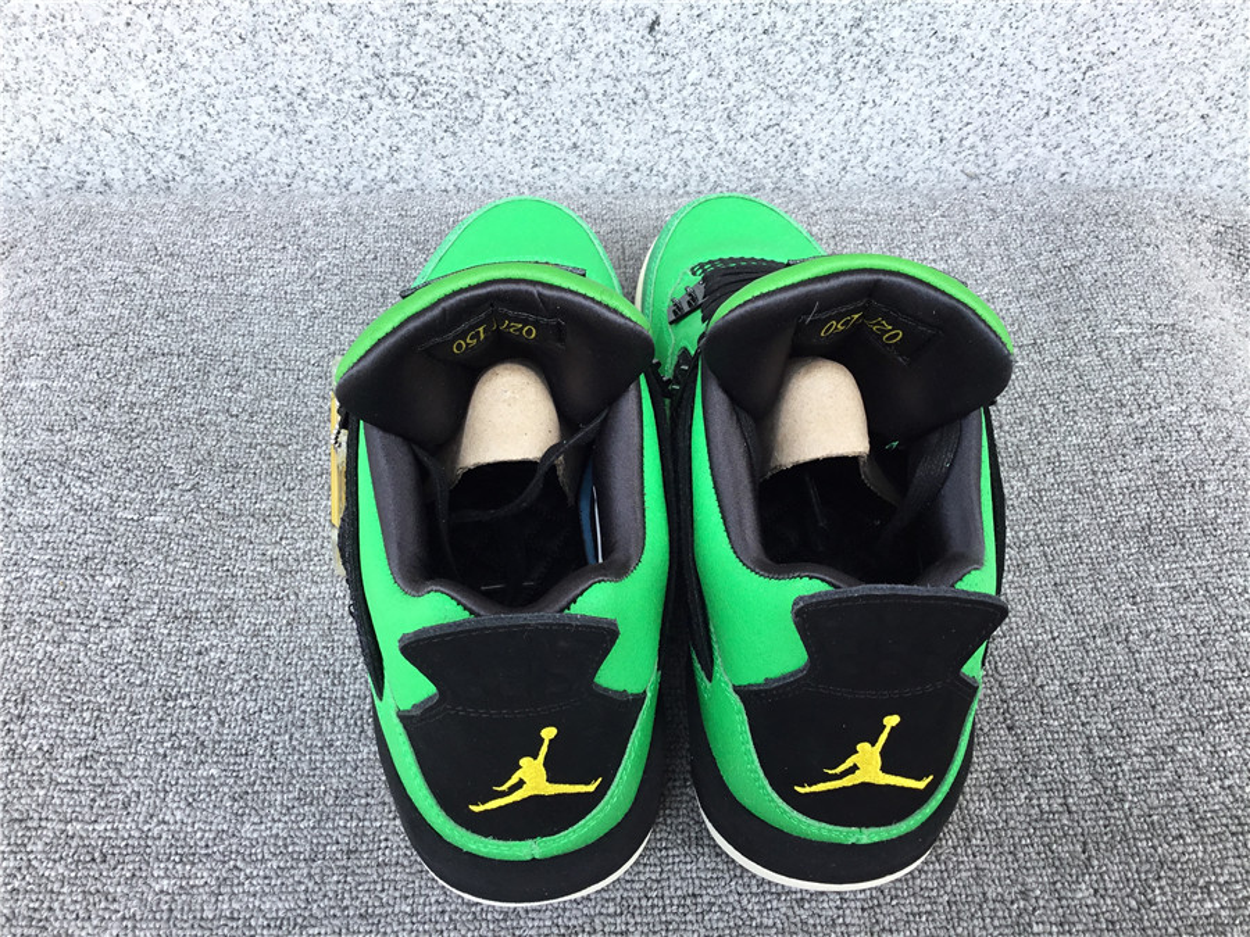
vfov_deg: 45.4
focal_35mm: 31
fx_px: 1119
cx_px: 625
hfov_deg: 58.4
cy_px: 468
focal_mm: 3.3
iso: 25
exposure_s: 1/367
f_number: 2.4
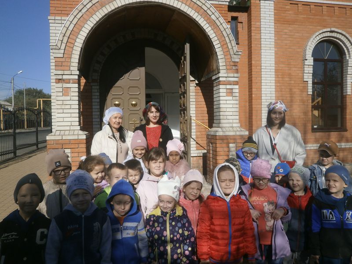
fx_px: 264
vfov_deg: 53.1
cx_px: 176
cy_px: 132
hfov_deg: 67.3
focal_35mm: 26
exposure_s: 1/1600
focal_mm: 4.7
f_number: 2.8
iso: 100
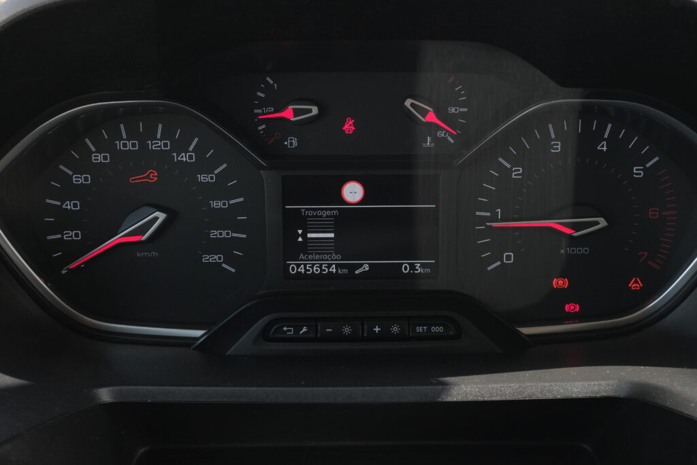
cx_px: 348
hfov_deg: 48.5
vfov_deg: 33.4
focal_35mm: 40
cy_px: 232
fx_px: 775
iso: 2000
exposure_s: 1/250
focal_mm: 26.4
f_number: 10
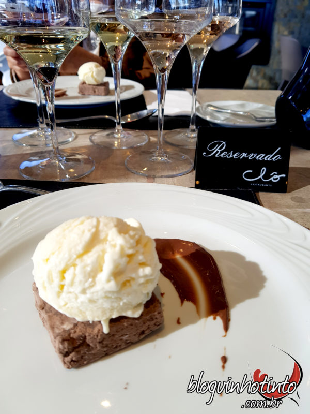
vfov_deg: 67.3
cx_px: 155
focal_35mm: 26
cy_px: 207
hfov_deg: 53.1
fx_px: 310
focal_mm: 4.2
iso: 40
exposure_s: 1/58
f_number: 1.7
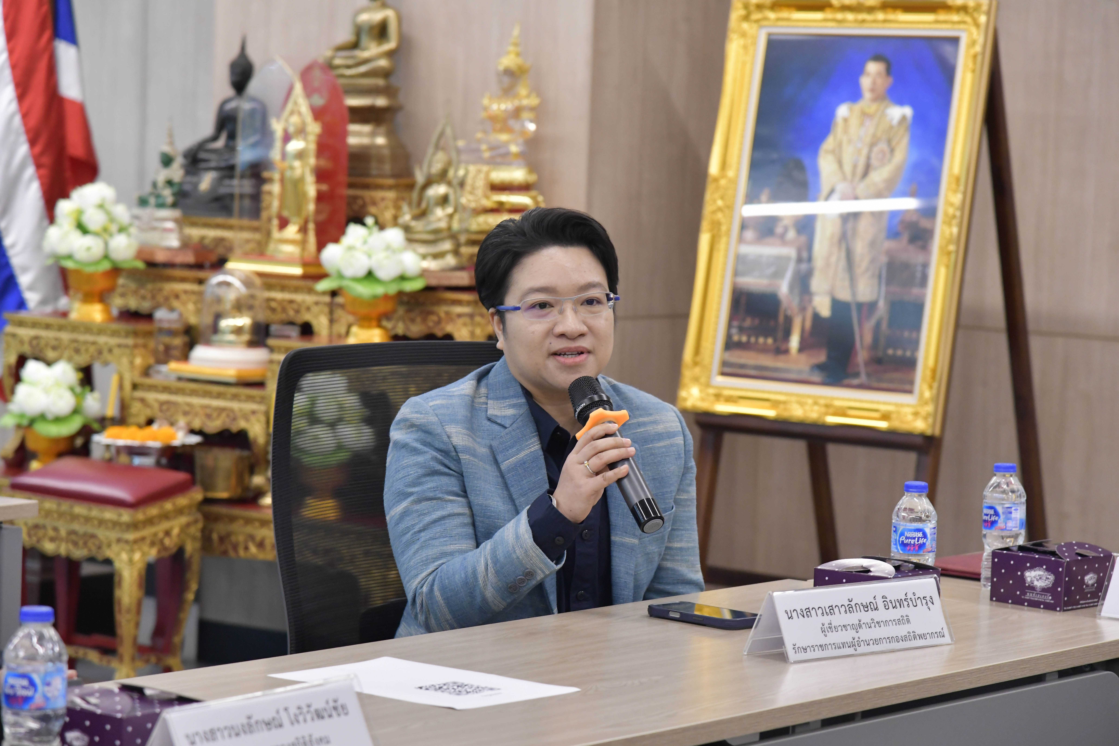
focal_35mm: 120
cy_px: 373
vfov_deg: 11.4
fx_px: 3730
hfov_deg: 17.1
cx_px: 560
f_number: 5.6
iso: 3200
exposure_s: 1/160
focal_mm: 120
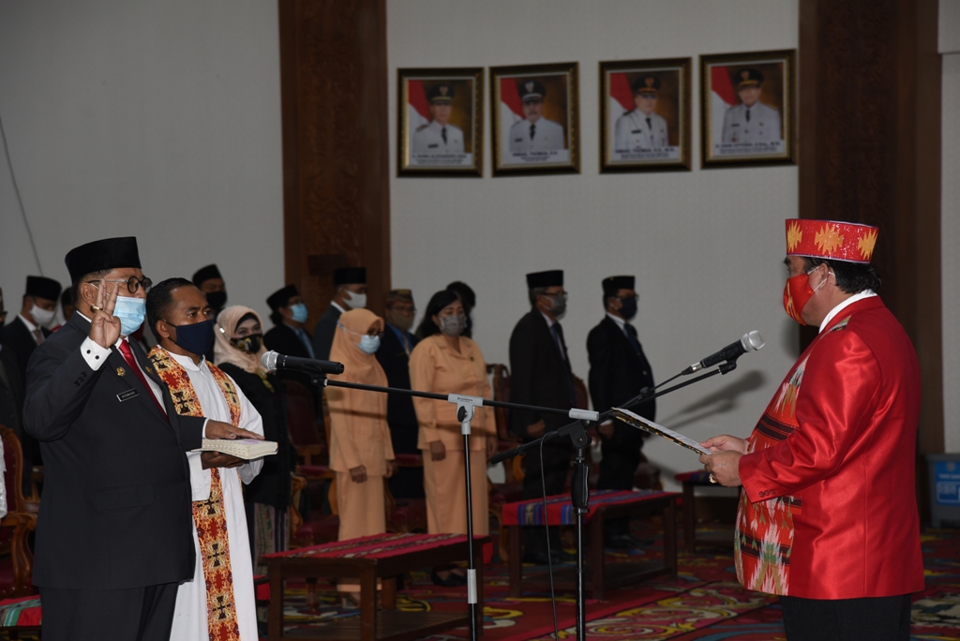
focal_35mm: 112
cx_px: 480
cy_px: 320
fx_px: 2988
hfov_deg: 18.3
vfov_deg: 12.2
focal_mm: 112
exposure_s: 1/60
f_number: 6.3
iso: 500
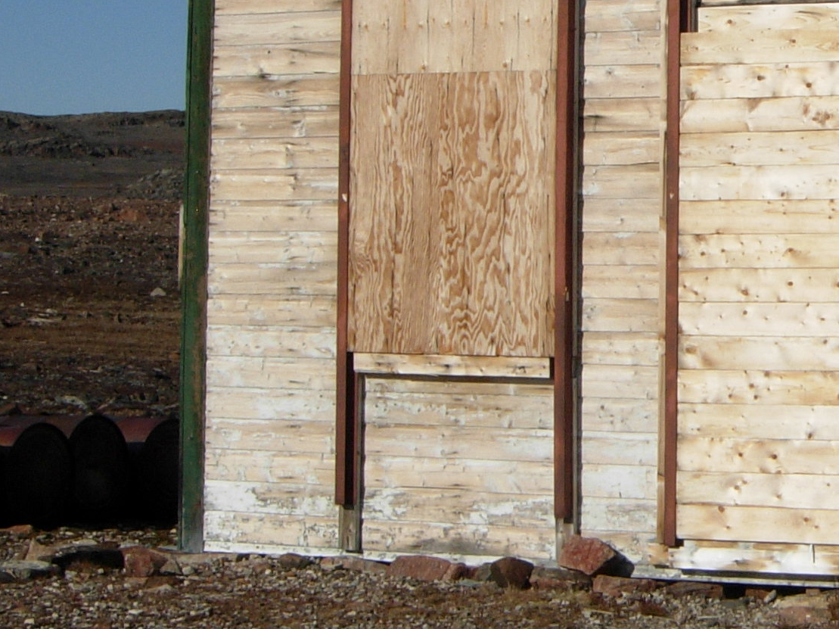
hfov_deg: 18.0
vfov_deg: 13.8
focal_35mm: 106
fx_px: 2568
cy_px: 34
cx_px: 875
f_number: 7.6
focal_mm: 7.5
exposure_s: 1/645
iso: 50
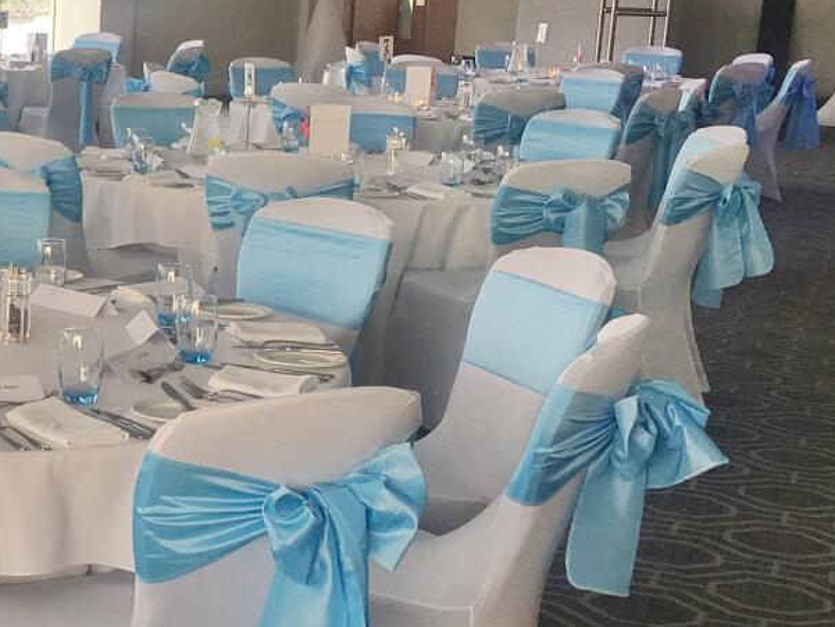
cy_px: 336
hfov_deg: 22.6
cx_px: -114
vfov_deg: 18.2
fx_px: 1954
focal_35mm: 81
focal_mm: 4.15
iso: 25
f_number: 2.2
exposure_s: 1/50
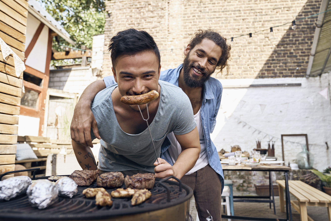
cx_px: 166
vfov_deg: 46.4
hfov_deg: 65.5
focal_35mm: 28
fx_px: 257
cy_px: 110
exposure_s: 1/160
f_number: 3.5
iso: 125
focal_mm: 28
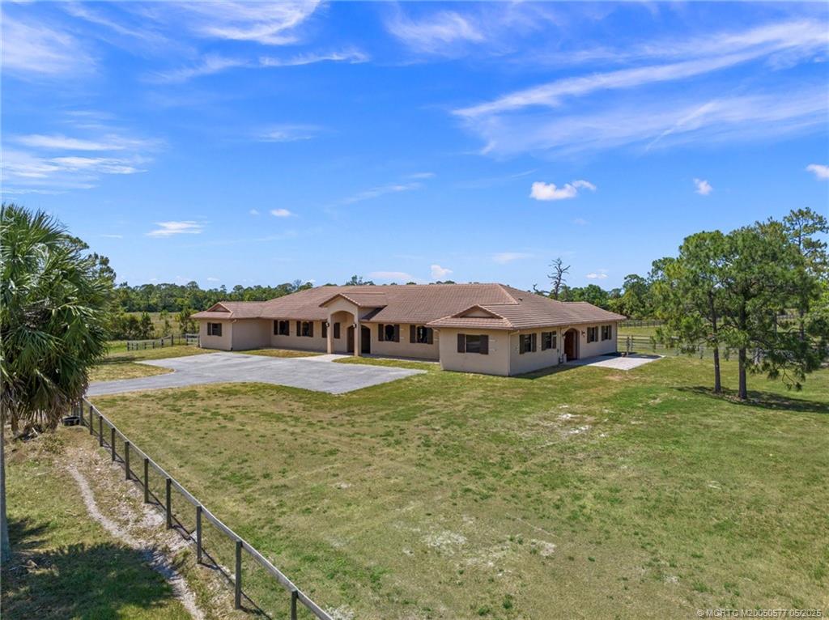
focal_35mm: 24
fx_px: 574
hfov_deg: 71.6
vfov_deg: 56.7
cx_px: 414
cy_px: 310
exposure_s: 1/1250
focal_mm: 12.29
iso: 100
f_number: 2.8
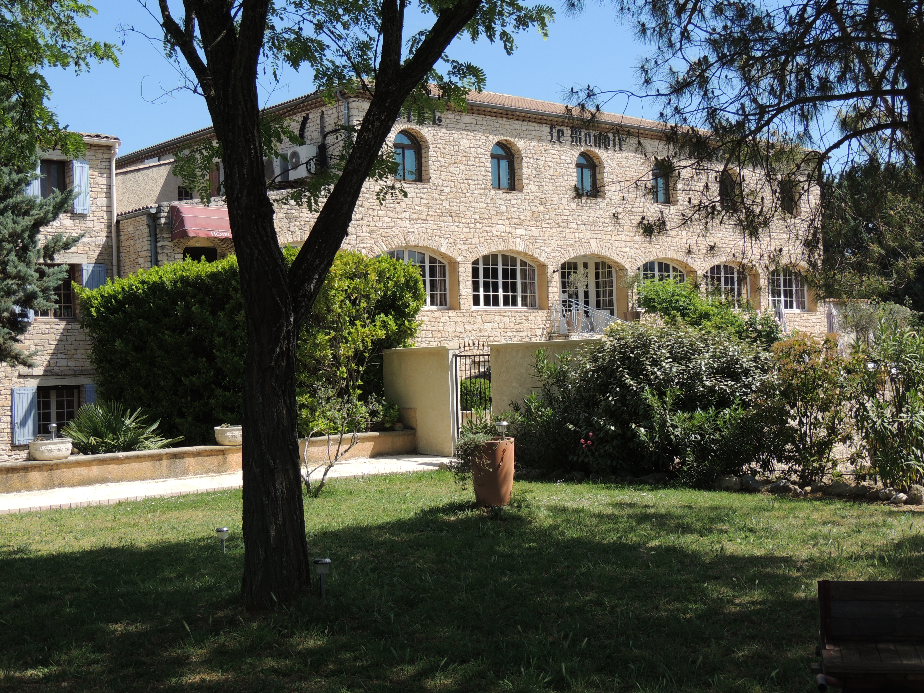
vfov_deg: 30.9
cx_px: 462
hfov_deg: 40.4
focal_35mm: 47
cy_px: 346
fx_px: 1255
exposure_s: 1/800
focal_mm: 8.3
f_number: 3.5
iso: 100
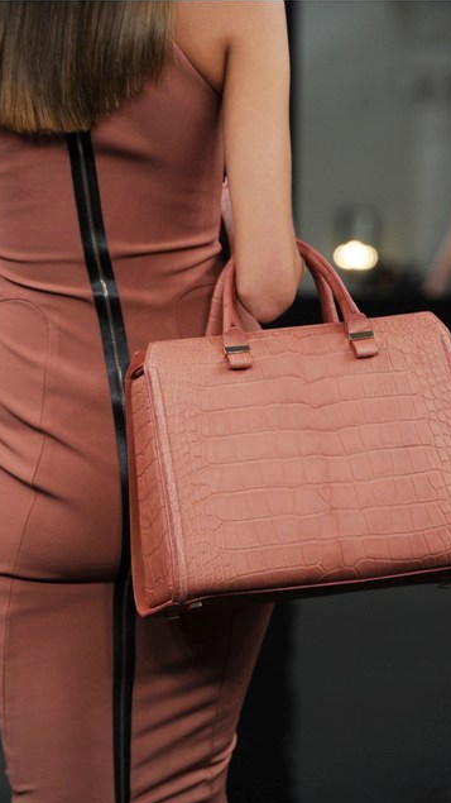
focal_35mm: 211
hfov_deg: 5.8
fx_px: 4488
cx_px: 239
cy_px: 403
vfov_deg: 10.2
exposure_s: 1/200
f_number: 6.3
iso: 1600
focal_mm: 200
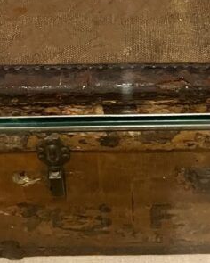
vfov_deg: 19.2
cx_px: 113
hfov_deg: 17.5
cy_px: -126
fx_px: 684
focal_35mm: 88
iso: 640
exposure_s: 1/40
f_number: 1.5
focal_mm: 5.7
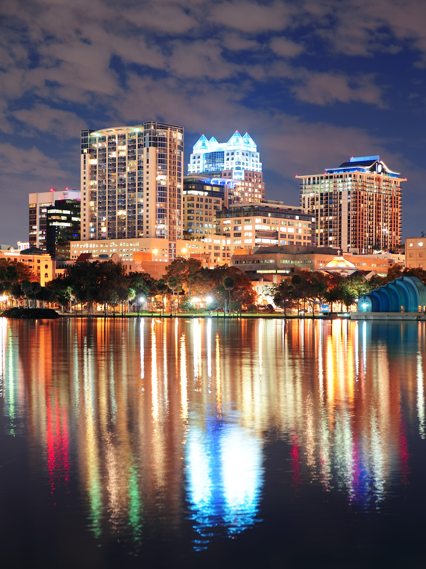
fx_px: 1247
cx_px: 213
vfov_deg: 25.6
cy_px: 312
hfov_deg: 19.4
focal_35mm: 76
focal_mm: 70
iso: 200
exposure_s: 1
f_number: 4
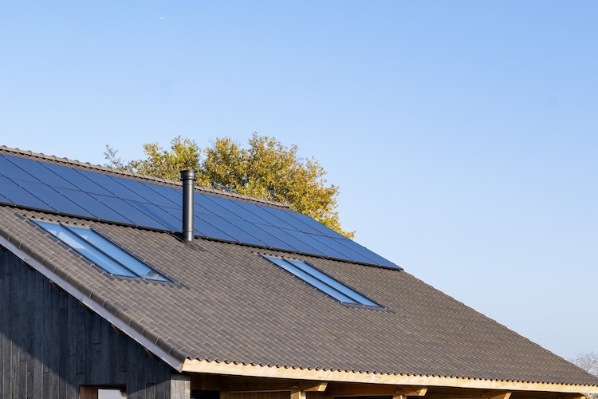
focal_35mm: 76
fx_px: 1262
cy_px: 316
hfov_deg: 26.1
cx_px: 111
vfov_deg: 17.8
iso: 320
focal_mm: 38
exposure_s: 1/250
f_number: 8
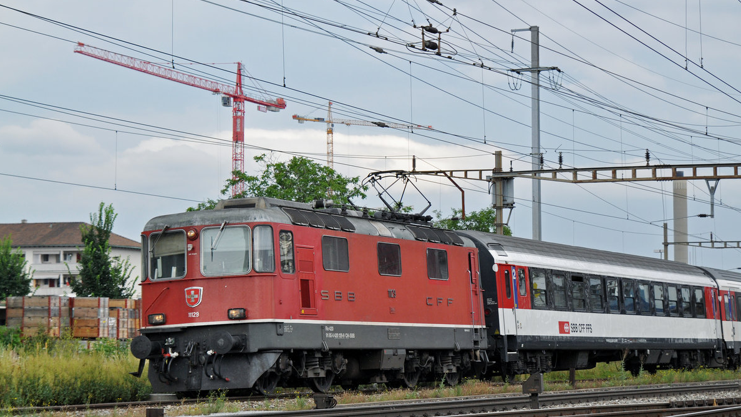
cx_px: 367
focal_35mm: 111
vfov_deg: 10.9
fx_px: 2181
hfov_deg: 19.3
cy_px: 246
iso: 400
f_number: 4.5
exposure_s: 1/1000
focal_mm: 70
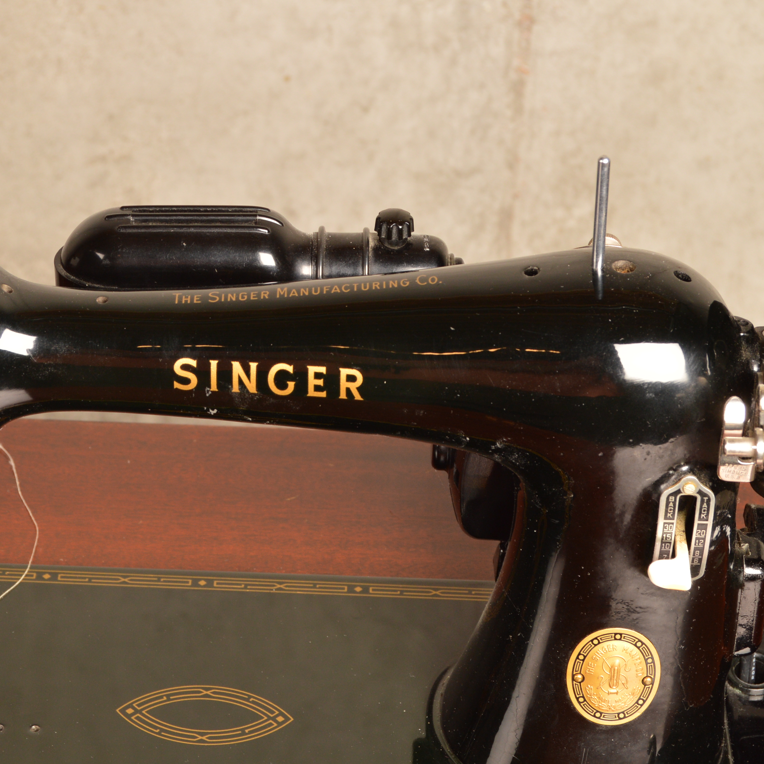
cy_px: 428
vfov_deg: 16.0
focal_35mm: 109
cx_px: 360
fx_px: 2722
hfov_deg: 16.0
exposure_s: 1/160
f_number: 7.1
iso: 200
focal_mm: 46
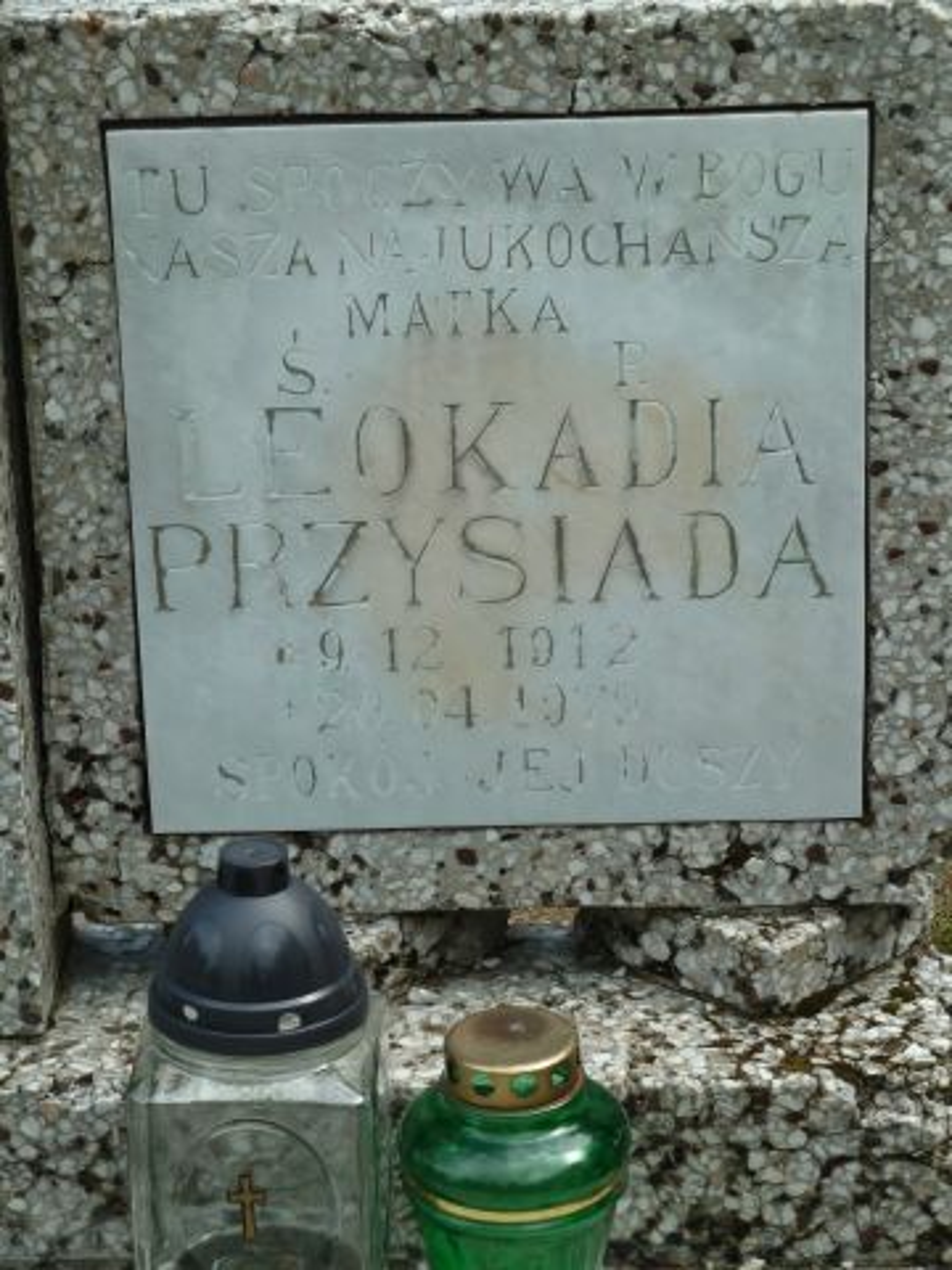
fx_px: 4070
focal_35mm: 111
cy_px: 635
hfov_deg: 13.3
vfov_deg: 17.7
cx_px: 476
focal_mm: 18.2
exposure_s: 1/250
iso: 80
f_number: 4.4
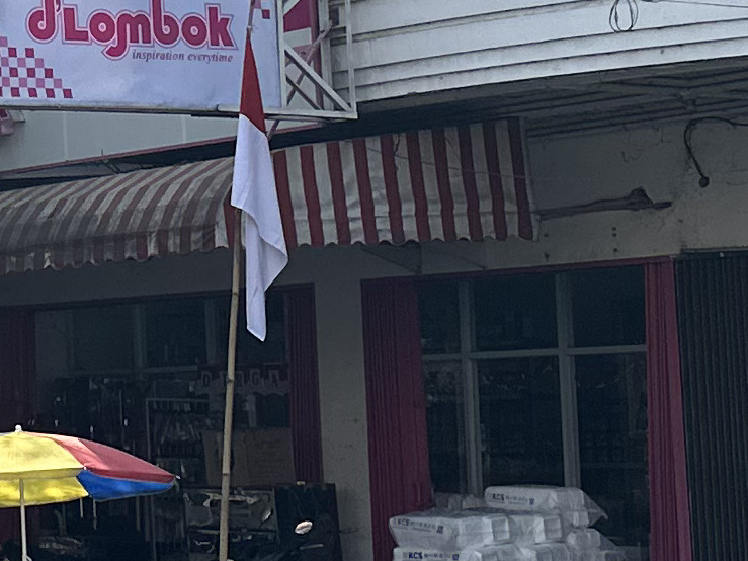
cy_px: 74
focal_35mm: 131
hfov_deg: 13.1
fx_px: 2830
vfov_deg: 11.3
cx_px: -734
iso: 80
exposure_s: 1/3356
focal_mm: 6.86
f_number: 1.78
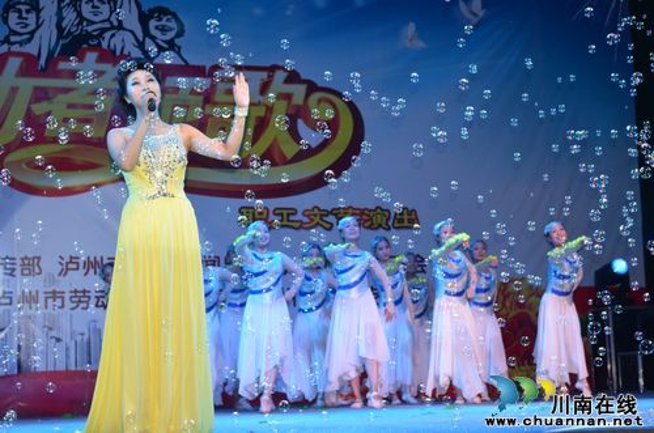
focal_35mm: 68
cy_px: 216
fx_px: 1224
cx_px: 327
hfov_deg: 29.9
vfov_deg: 20.1
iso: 220
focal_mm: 45
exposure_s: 1/125
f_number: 4.2
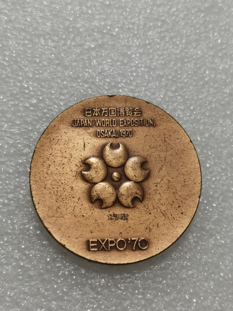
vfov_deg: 31.2
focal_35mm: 62
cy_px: 156
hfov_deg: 23.7
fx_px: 556
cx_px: 116
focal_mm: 5.58
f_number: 1.8
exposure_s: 1/100
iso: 64
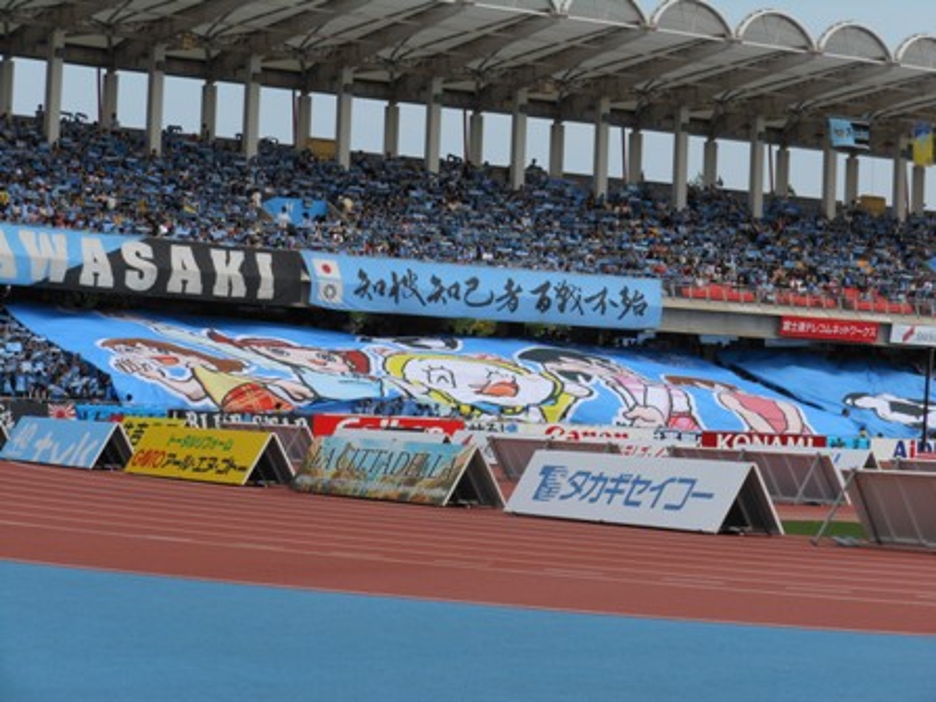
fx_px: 2758
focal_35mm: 102
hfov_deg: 19.3
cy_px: 351
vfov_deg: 14.5
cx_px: 468
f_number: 5.4
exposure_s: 1/500
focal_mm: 18.3
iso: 80
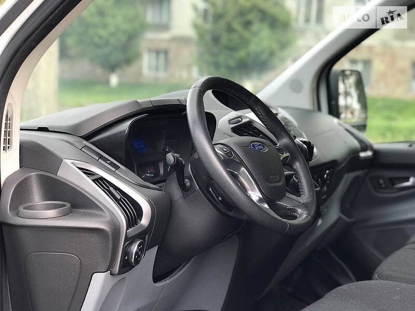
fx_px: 683
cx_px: 208
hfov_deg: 33.8
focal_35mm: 57
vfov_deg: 25.7
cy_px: 156
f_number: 2.8
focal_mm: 6.6
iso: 40
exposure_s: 1/90
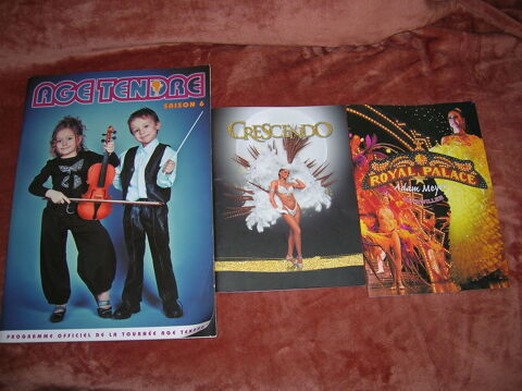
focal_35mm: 34
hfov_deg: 54.0
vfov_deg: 41.7
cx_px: 261
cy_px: 196
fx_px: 512
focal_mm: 5.7
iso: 50
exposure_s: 1/60.1
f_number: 2.9
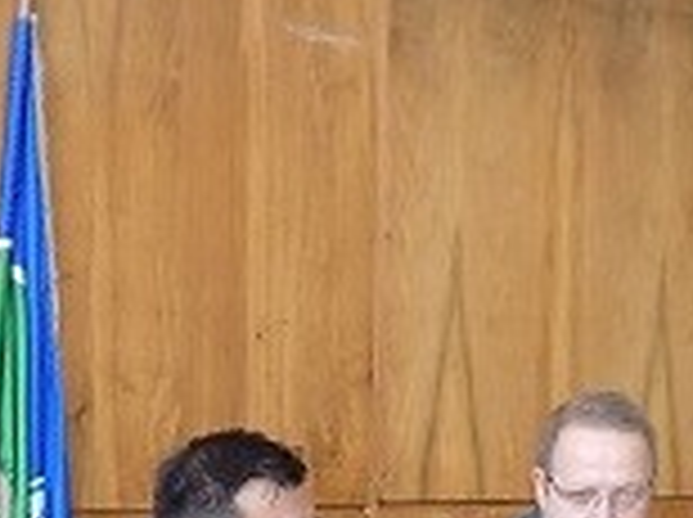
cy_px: 712
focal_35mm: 117
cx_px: 126
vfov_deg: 12.2
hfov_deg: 16.7
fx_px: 2339
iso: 160
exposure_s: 1/30
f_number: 3.3
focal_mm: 5.3
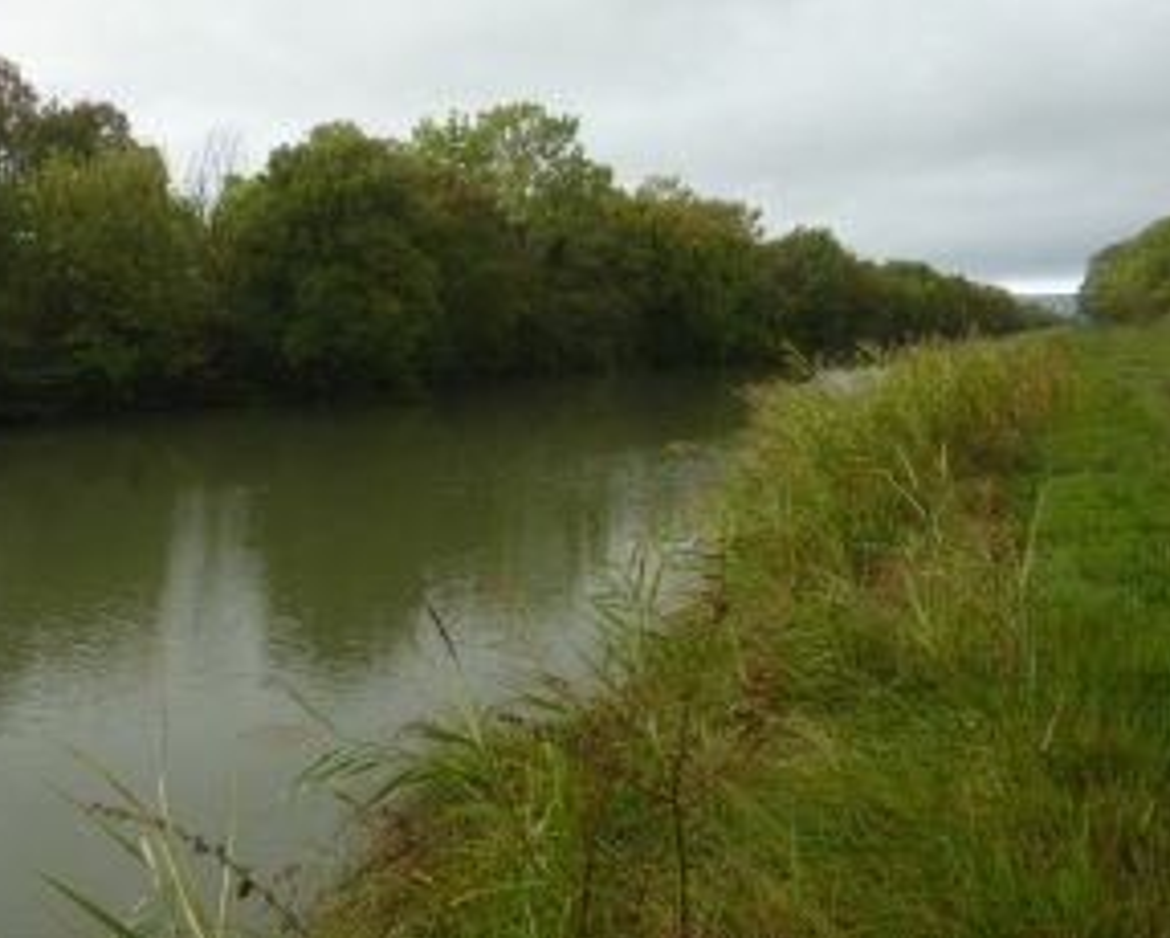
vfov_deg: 43.0
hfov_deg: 51.6
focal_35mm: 34
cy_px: 338
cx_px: 367
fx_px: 1178
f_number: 3.3
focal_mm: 4.1
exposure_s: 1/50
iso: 80
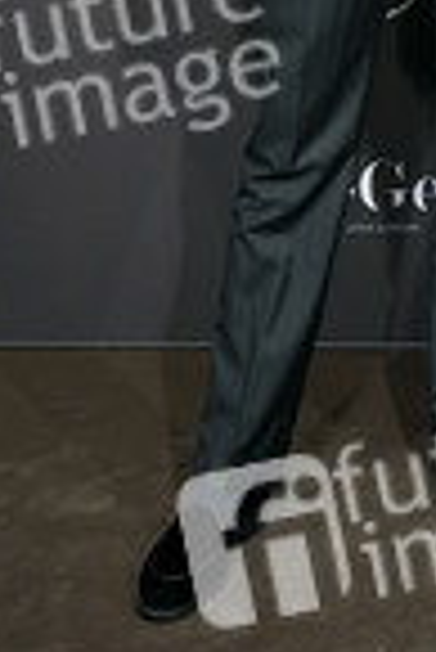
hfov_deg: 15.0
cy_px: -153
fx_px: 1595
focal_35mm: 88
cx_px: 539
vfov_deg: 21.3
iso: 1600
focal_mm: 32
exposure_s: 1/200
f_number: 6.3
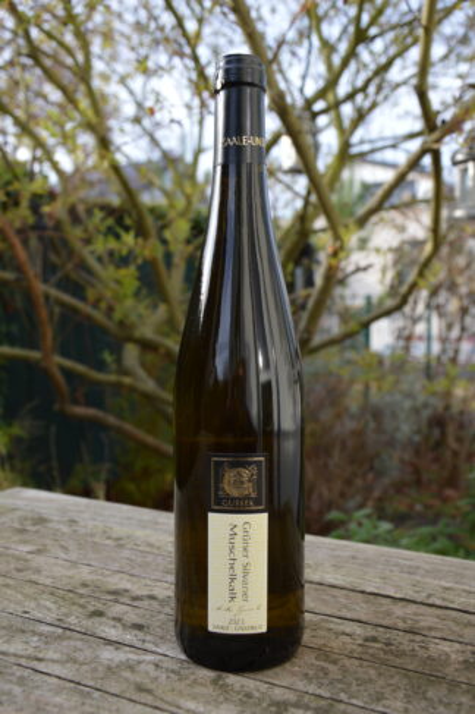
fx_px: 743
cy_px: 357
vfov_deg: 51.3
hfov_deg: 35.4
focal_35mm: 38
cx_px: 238
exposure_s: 1/125
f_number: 5.6
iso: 125
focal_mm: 25
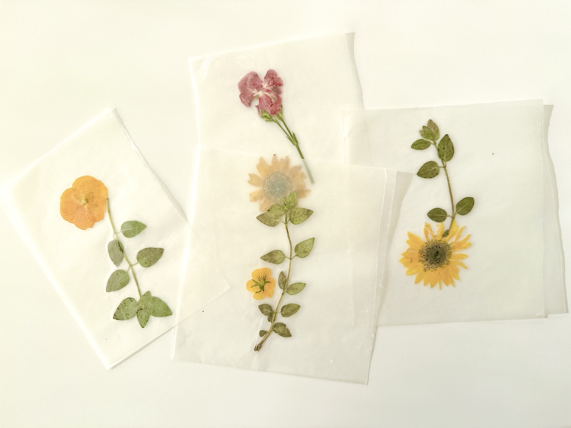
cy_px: 214
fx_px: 396
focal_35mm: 24
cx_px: 286
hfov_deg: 71.6
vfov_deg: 56.8
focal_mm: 6.76
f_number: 1.78
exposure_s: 1/1060
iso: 80
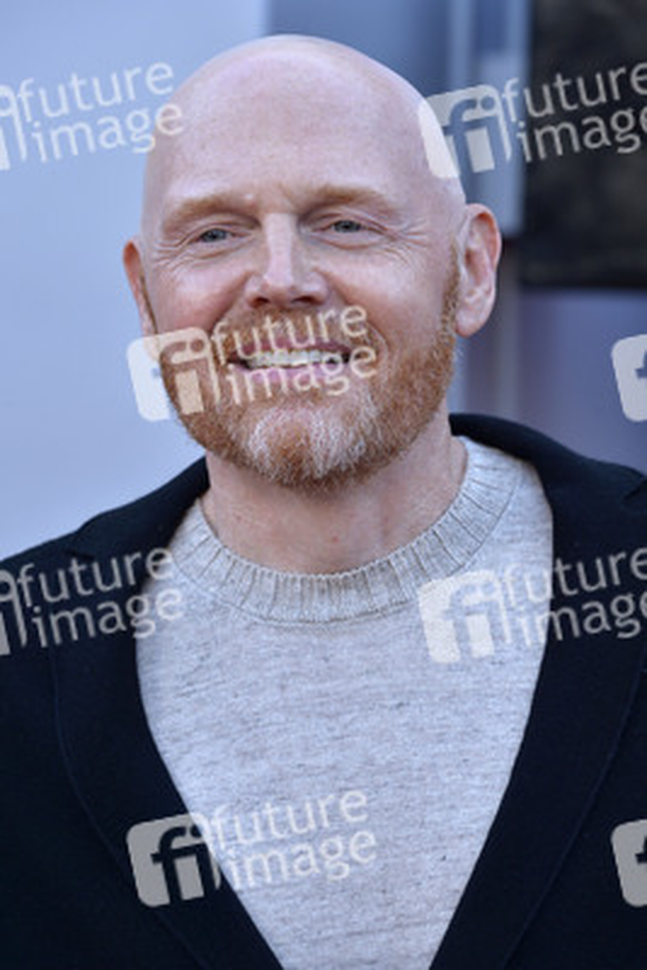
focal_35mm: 190
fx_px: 5117
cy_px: 485
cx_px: 324
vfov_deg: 10.8
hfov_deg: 7.2
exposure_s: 1/250
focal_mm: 190
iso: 320
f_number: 7.1
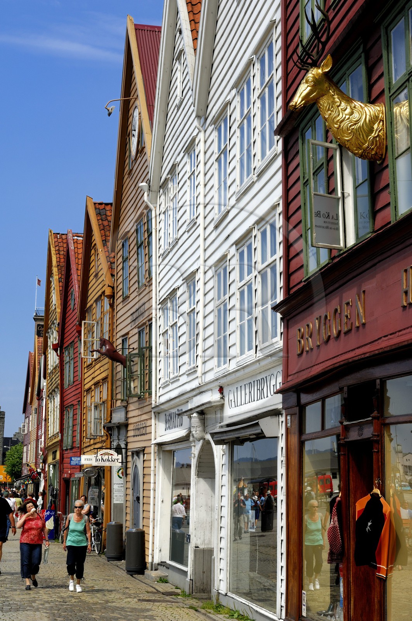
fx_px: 1240
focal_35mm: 72
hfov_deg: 18.9
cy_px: 310
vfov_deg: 28.1
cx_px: 206
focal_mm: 48
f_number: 13
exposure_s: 1/160
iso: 100
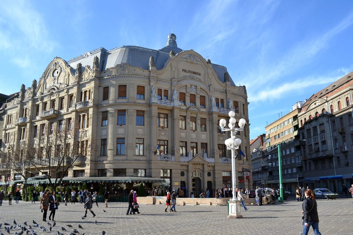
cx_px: 176
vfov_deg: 43.6
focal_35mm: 30
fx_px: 294
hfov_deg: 61.9
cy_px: 118
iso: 100
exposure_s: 1/200
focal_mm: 20
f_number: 7.1
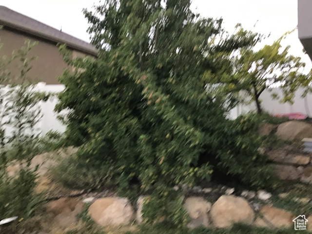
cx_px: 156
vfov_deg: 45.4
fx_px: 279
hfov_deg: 58.4
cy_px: 117
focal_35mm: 31
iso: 100
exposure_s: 1/30
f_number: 2.4
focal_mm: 3.3
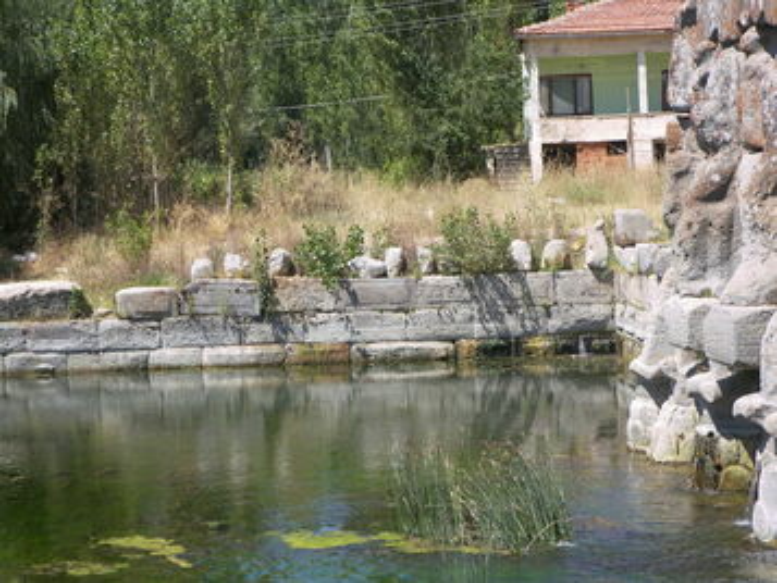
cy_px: 292
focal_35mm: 102
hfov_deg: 19.3
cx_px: 388
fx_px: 2290
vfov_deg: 14.5
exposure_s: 1/400
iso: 50
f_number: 4
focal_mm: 21.4
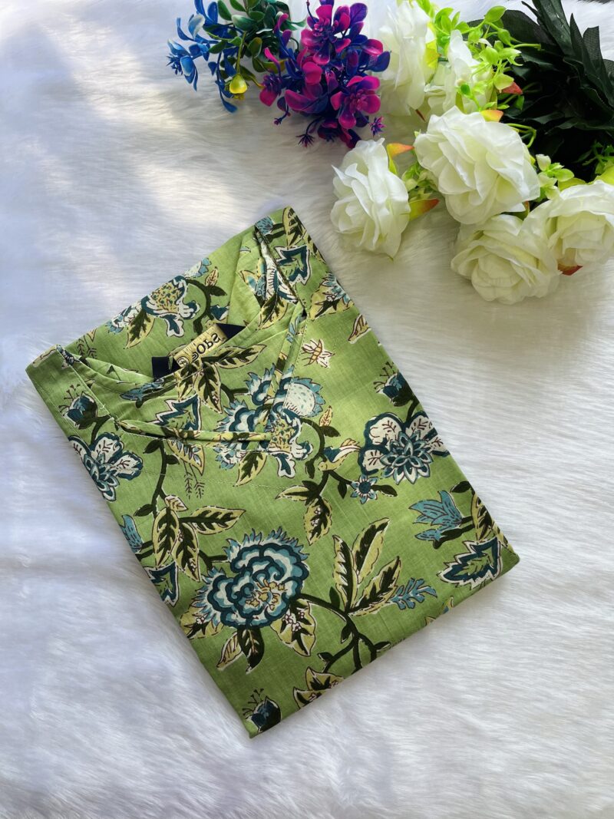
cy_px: 410
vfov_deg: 67.3
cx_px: 307
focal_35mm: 26
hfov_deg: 53.1
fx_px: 615
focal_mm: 5.1
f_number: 1.6
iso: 64
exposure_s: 1/100
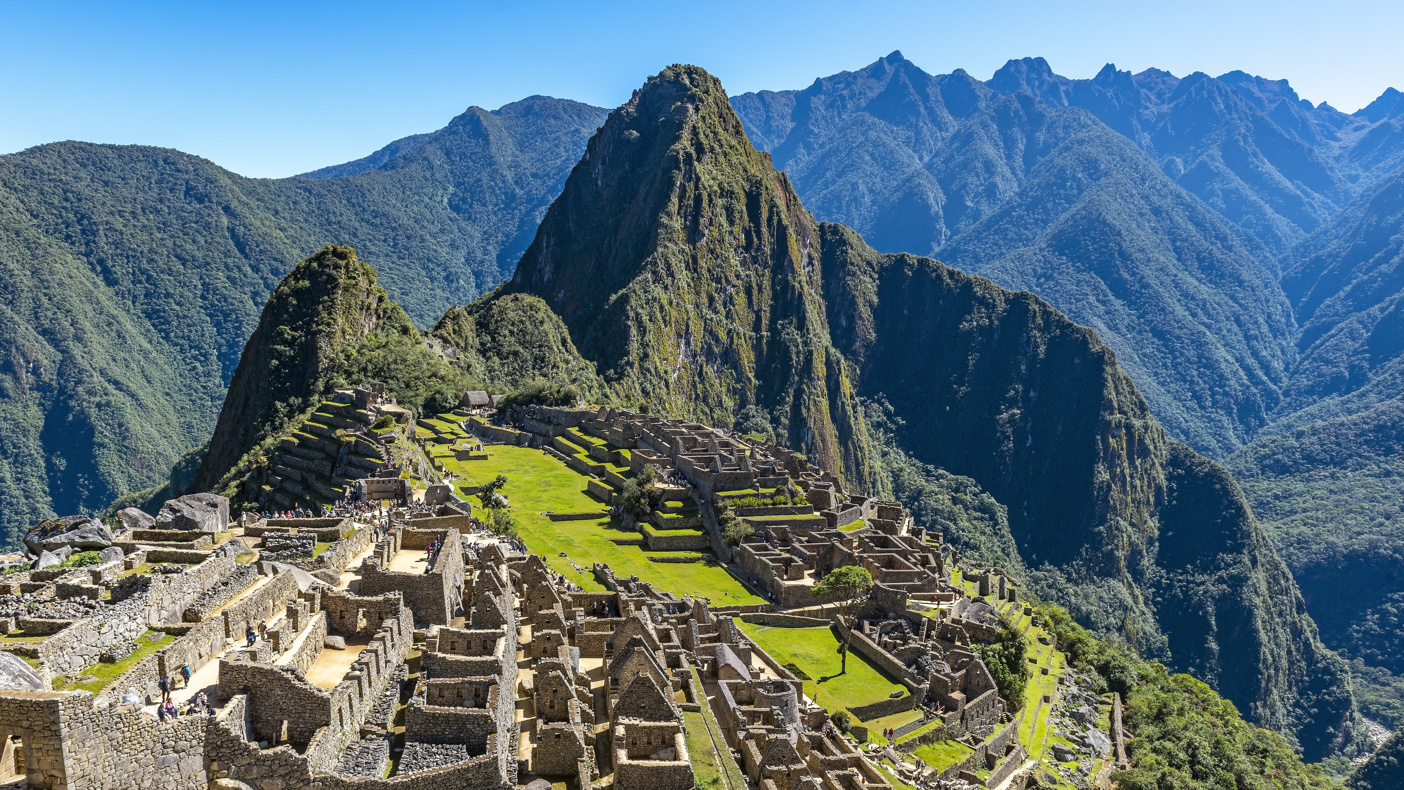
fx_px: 968
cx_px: 679
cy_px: 475
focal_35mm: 26
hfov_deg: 71.9
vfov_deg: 44.1
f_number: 9
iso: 100
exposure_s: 1/125
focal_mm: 24
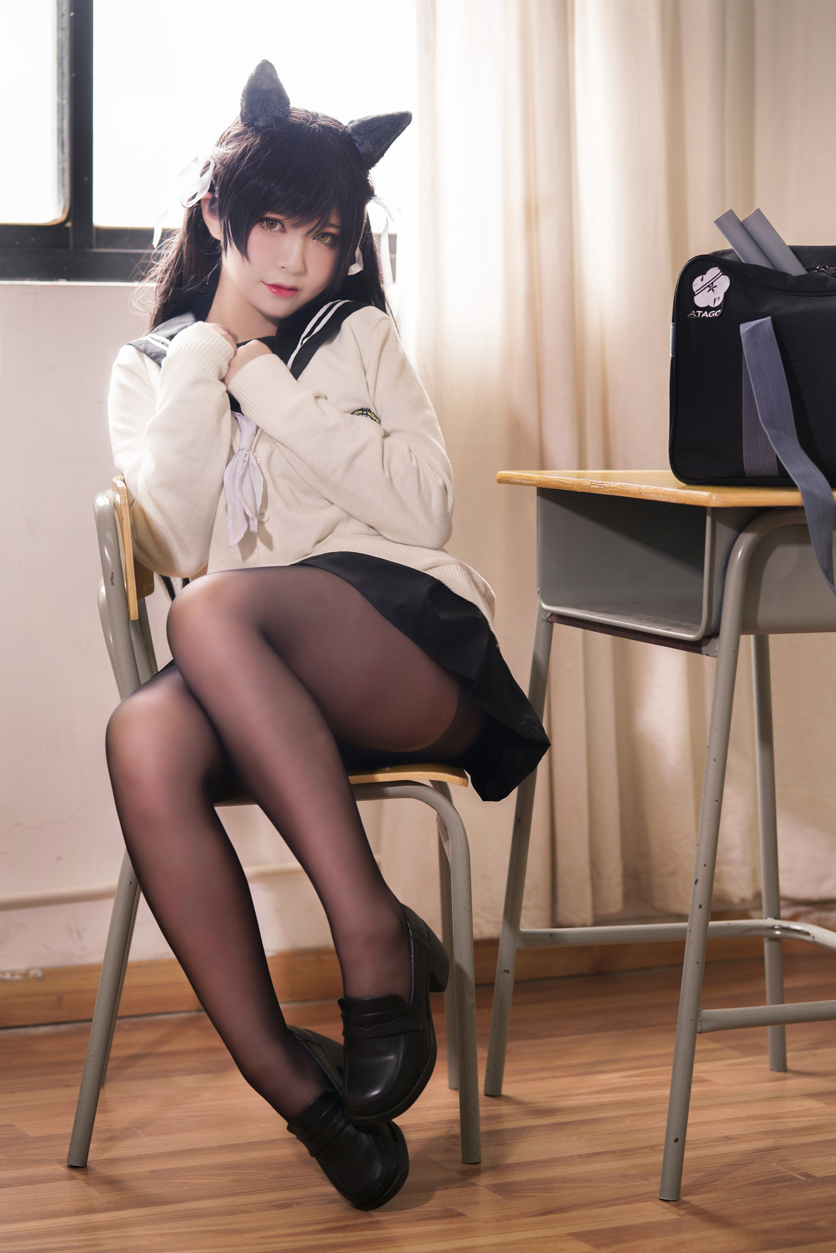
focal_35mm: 85
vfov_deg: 23.9
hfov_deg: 16.1
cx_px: 418
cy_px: 626
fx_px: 2960
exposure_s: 1/60
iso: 125
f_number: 2.8
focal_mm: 85
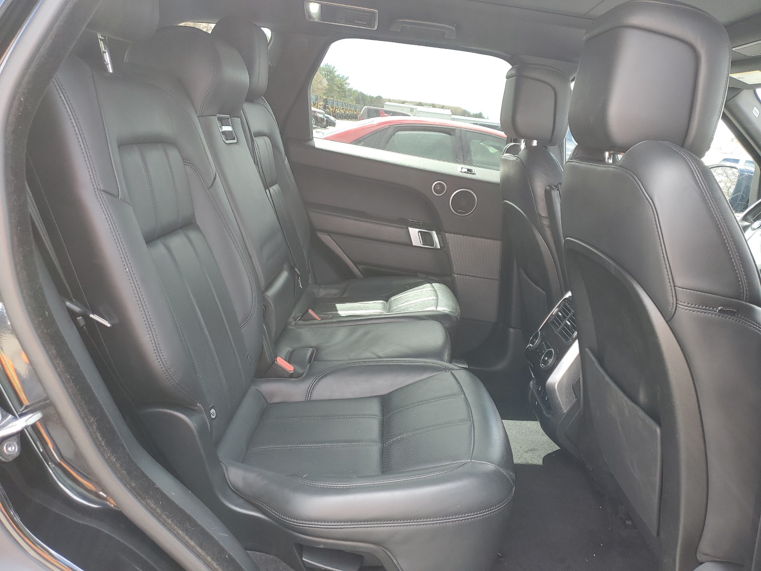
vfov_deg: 53.1
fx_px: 572
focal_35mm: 26
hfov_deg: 67.3
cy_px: 286
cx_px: 380
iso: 50
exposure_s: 1/132
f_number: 1.5
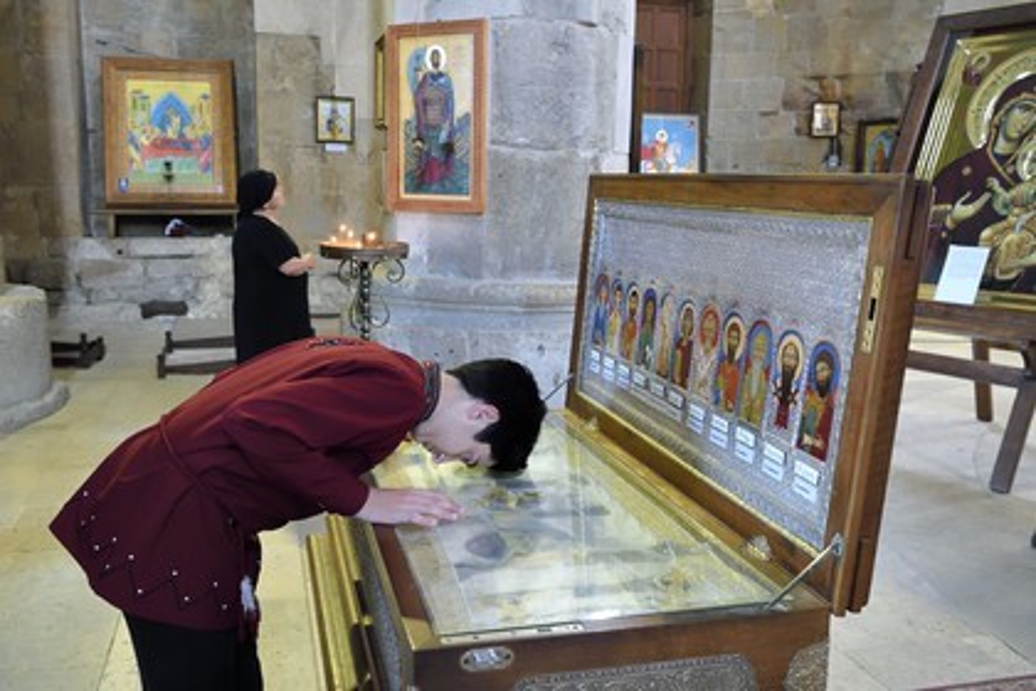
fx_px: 1007
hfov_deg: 54.4
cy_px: 346
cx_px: 518
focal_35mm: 35
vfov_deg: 37.9
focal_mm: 35
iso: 4500
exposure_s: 1/40
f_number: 7.1
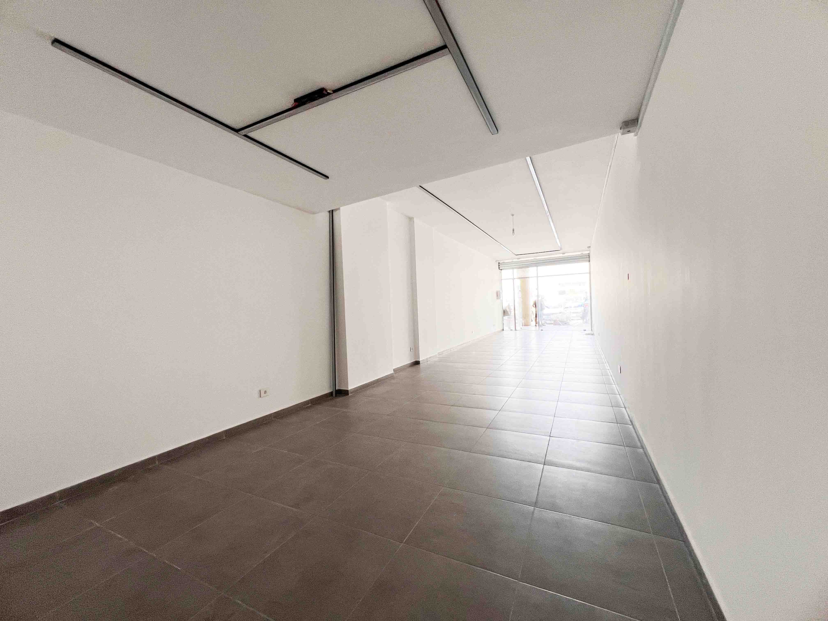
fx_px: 311
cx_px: 414
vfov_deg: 89.9
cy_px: 310
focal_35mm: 13
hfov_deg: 106.2
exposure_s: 1/99
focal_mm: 1.57
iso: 80
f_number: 1.8
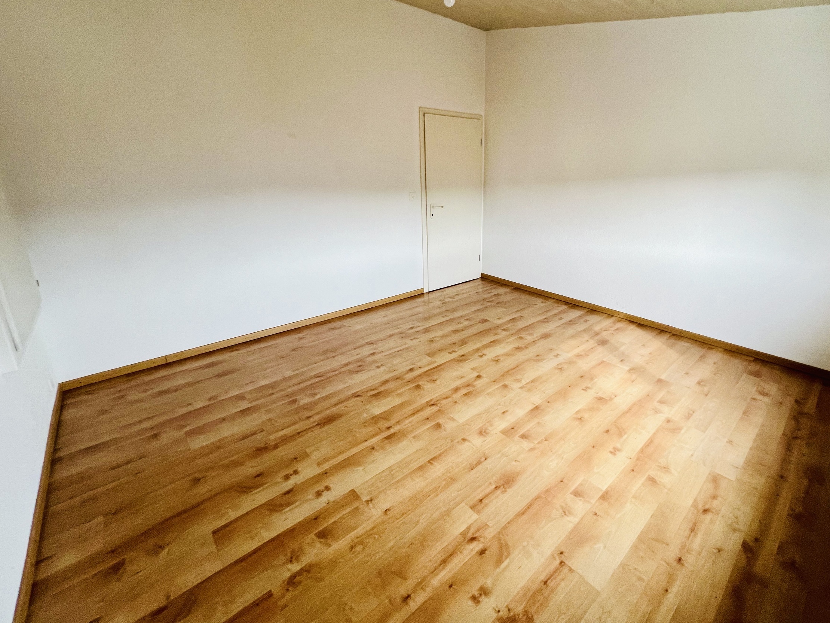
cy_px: 266
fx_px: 360
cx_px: 466
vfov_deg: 81.2
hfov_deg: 97.7
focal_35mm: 15
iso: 160
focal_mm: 1.57
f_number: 1.8
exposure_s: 1/100
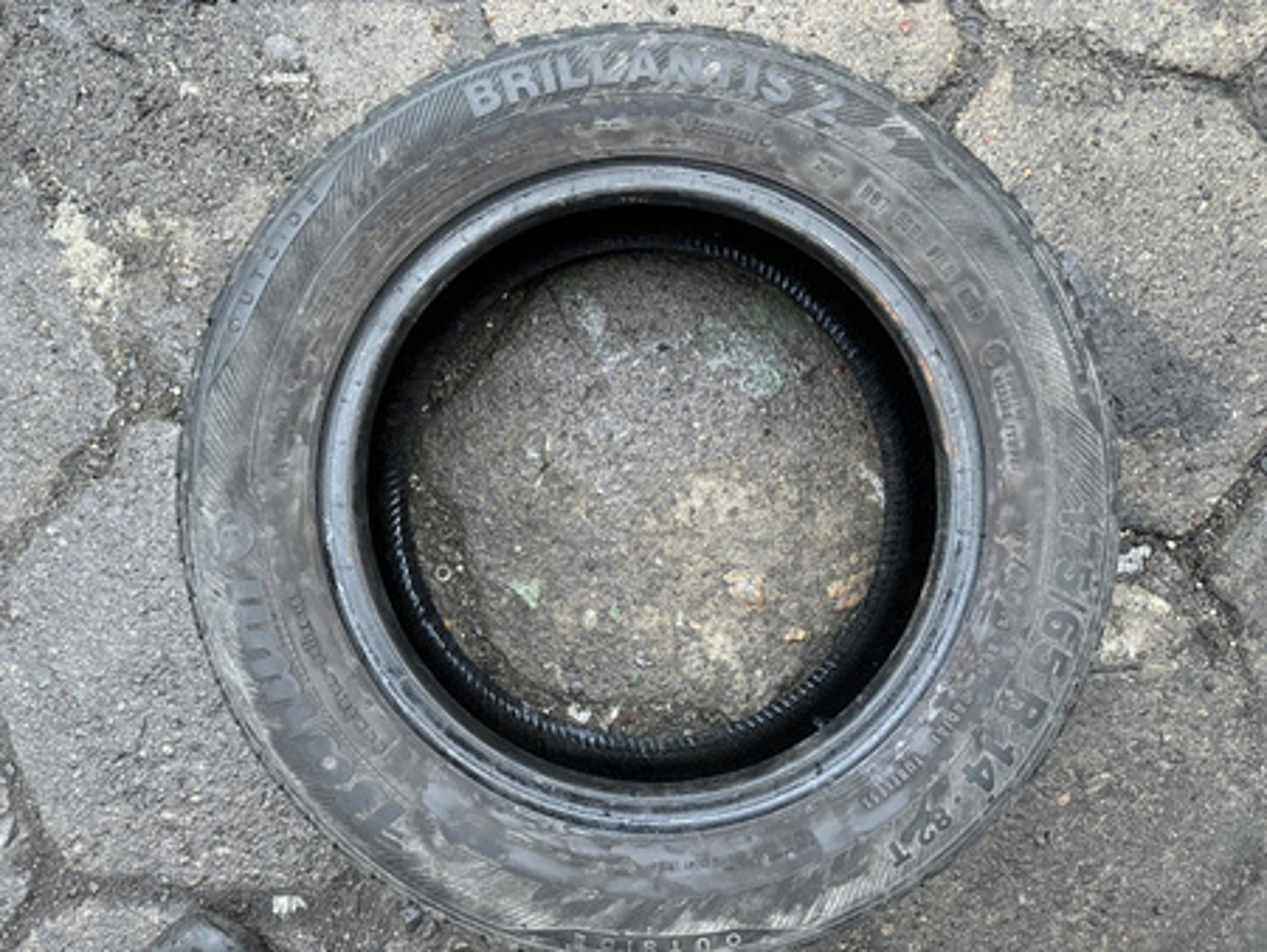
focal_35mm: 24
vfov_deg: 56.9
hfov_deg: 71.6
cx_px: 634
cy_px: 476
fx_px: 879
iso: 500
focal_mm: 6.86
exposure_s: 1/50
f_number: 1.78
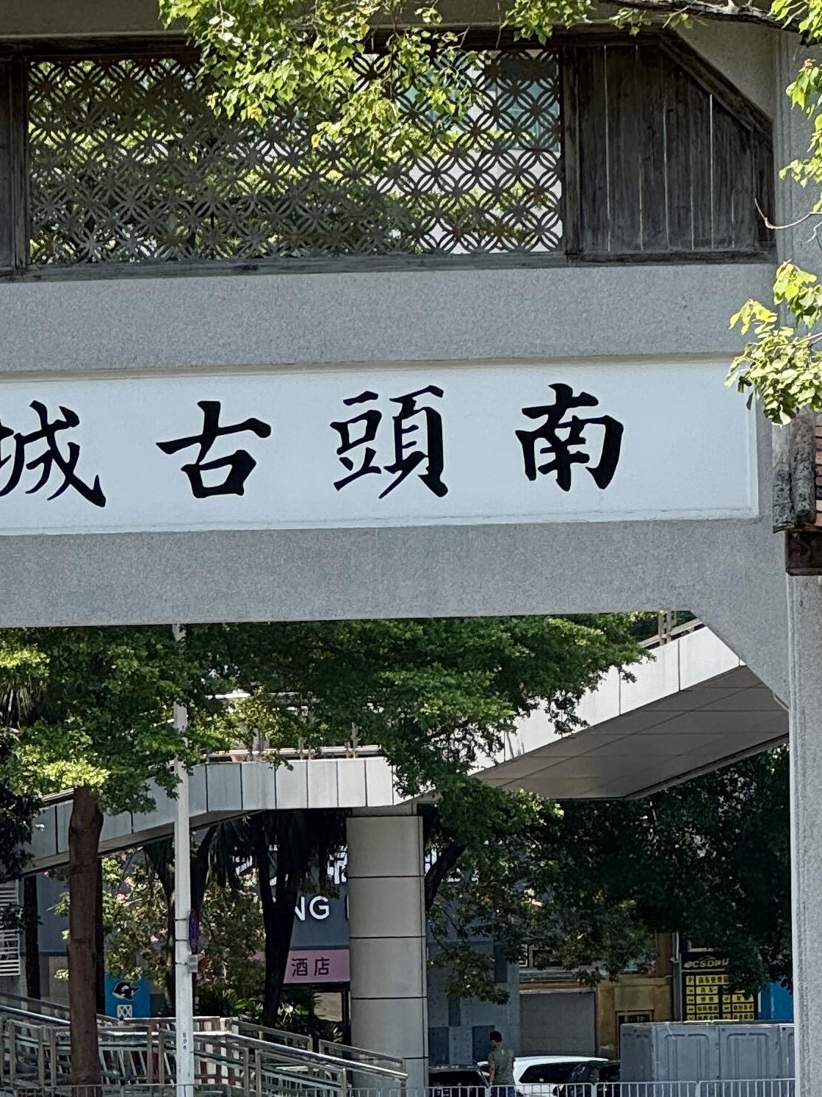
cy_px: 602
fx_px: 6588
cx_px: 278
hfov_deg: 7.1
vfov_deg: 9.5
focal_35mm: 208
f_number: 2.8
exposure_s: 1/298
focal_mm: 9
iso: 25
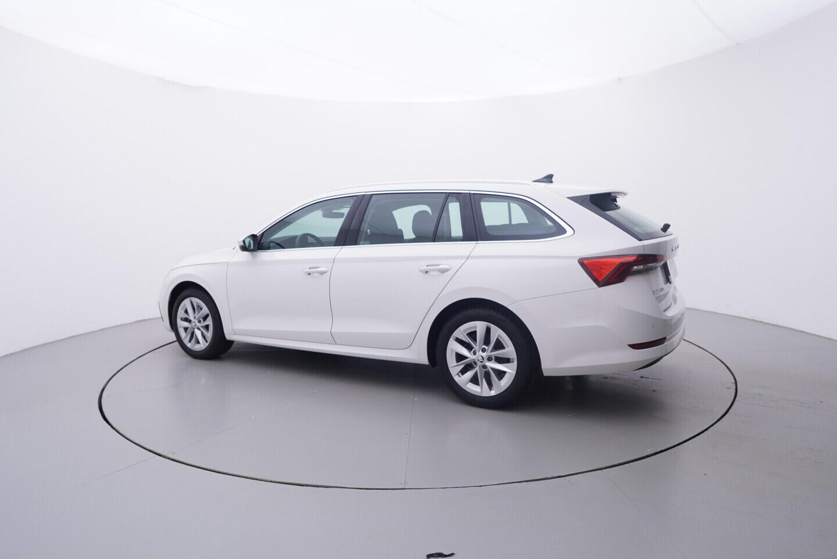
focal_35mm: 22
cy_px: 280
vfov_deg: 56.2
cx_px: 418
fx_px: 523
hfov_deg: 77.3
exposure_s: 1/80
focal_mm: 15
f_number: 5
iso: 200
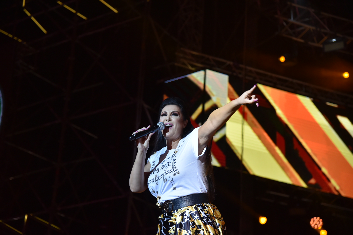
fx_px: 765
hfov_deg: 26.0
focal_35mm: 78
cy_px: 118
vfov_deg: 17.5
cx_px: 176
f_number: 4
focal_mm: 78
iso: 2000
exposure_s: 1/400
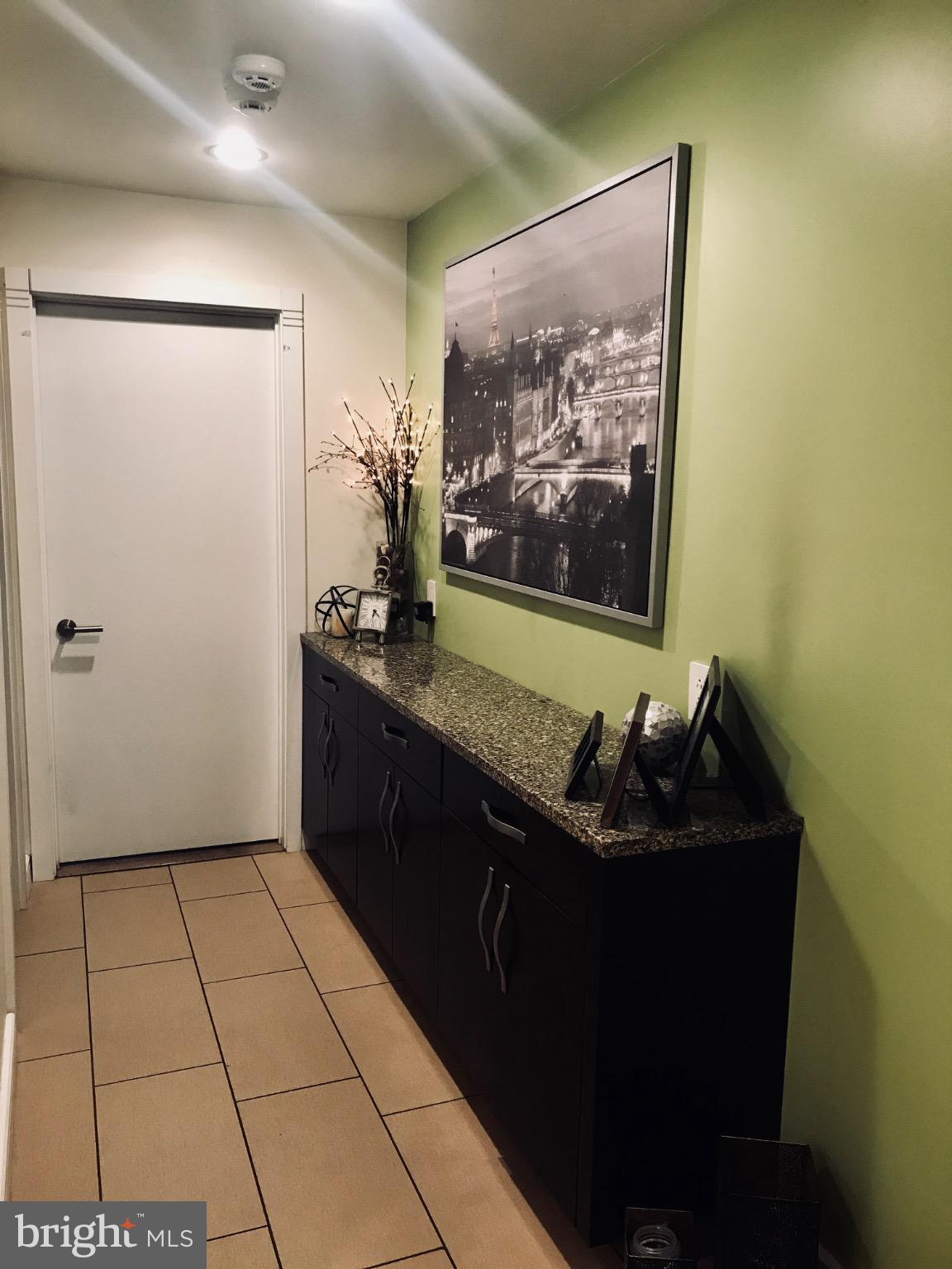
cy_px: 634
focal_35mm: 28
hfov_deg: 49.7
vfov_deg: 63.4
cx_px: 476
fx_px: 1027
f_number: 1.8
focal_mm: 3.99
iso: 40
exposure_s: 1/15
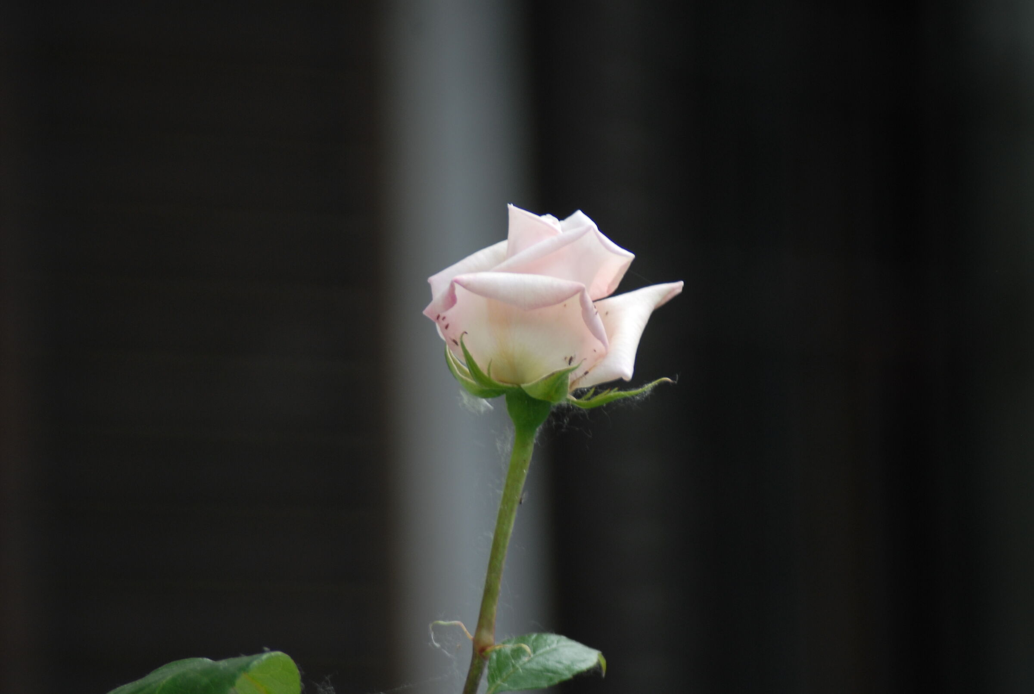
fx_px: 12951
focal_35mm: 450
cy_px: 347
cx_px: 517
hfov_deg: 4.6
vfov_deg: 3.1
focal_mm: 300
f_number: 5.6
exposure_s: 1/80
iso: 200
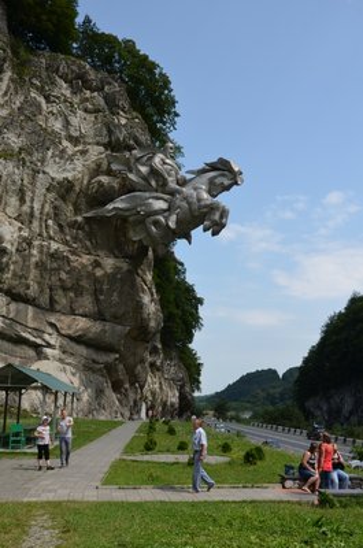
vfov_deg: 53.2
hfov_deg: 36.7
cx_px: 182
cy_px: 274
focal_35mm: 36
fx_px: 547
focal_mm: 24
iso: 100
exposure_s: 1/200
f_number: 9
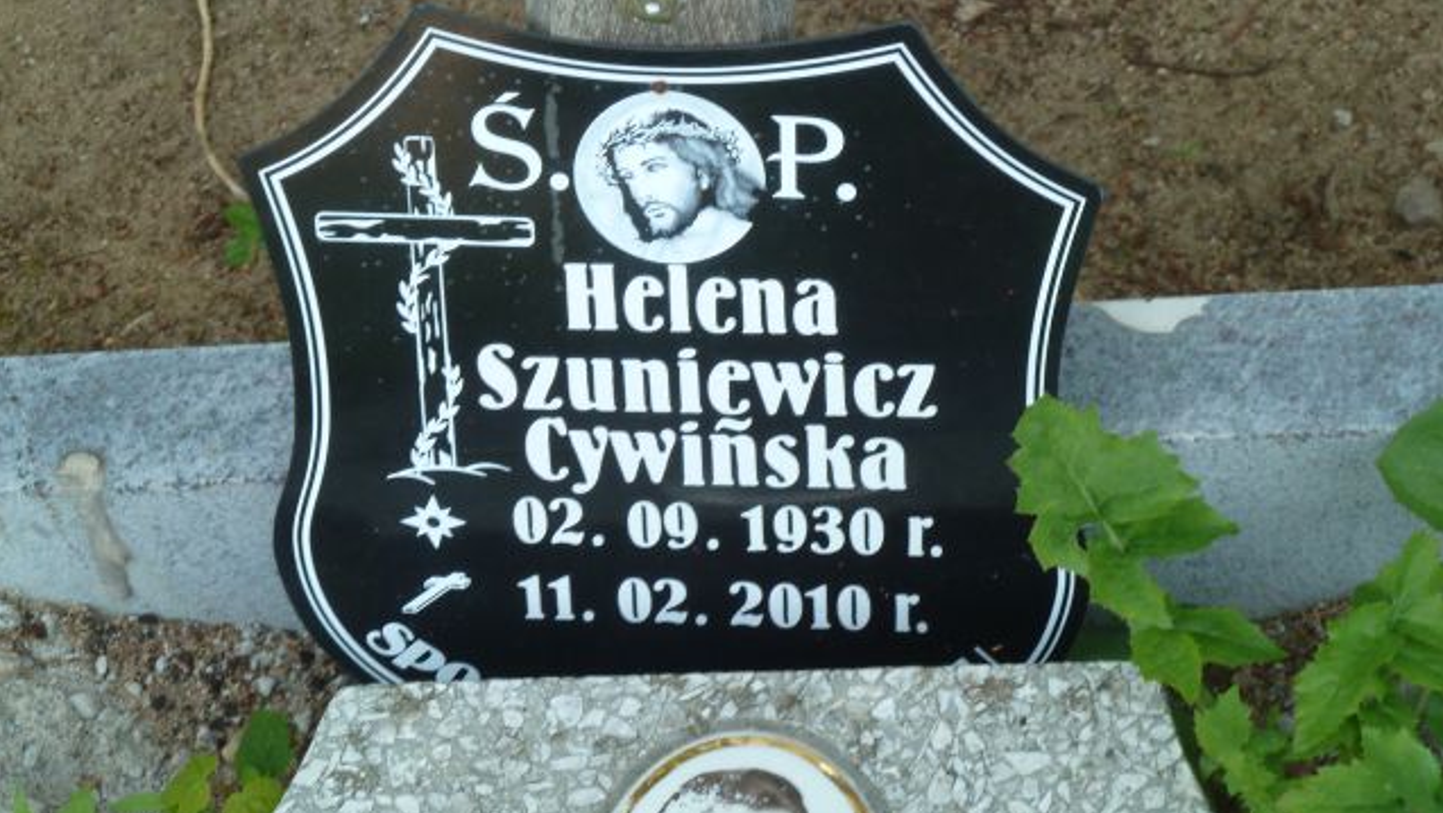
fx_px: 4019
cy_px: 322
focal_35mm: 105
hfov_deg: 20.4
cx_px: 723
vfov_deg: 11.5
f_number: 4.3
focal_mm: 15.8
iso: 80
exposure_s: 1/60
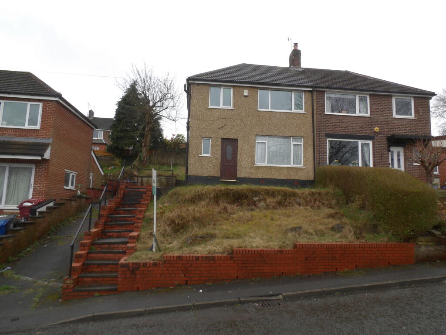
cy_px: 168
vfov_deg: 56.8
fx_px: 309
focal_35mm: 24
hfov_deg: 71.6
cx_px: 223
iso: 100
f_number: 4.1
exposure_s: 1/49
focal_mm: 4.3
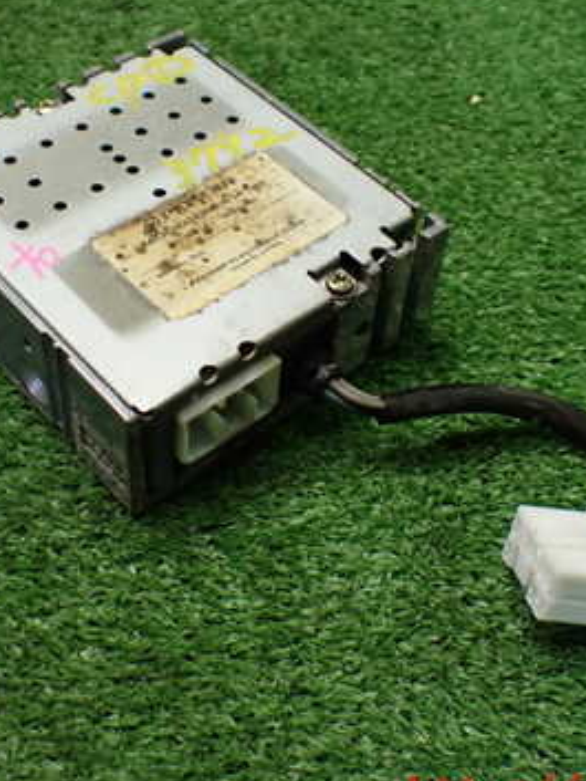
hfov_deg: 28.5
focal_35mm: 51
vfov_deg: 37.4
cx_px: 245
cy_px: 327
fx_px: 1150
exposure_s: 1/125
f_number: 2.3
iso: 400
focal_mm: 5.4
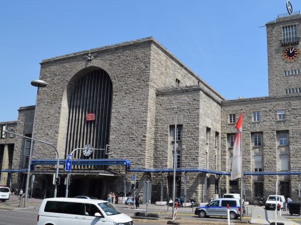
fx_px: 287
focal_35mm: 33
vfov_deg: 42.9
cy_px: 113
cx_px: 172
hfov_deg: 55.2
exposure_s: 1/400
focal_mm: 20
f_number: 10
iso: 200
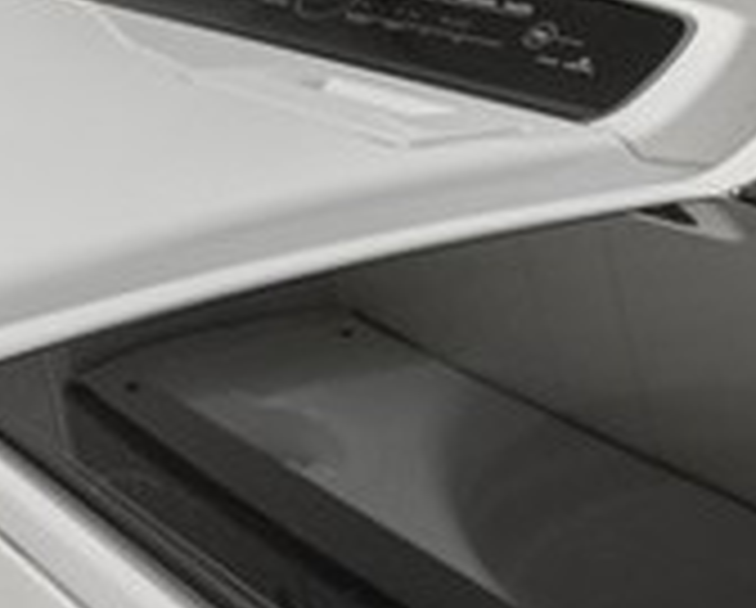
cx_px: -166
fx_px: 1793
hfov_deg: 21.9
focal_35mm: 80
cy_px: -281
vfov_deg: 17.5
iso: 100
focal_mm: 14
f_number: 8
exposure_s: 1/2
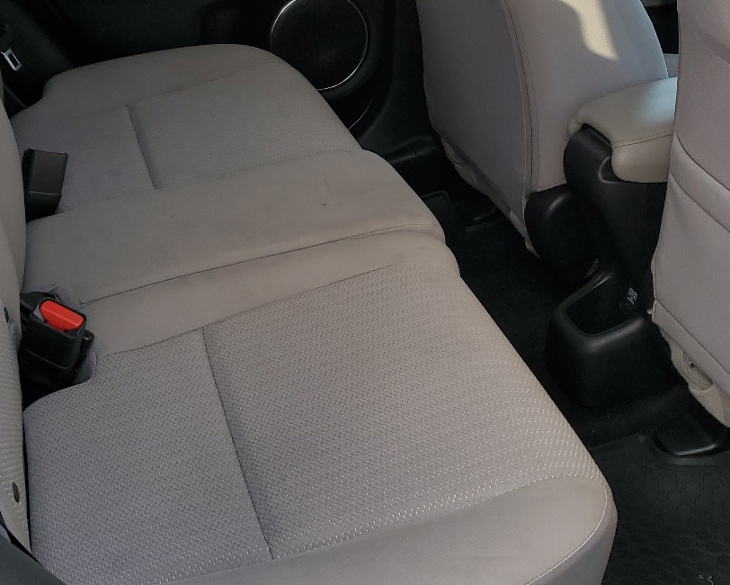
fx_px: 1081
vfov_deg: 29.9
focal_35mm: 50
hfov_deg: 37.3
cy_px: 166
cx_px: 358
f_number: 1.5
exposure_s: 1/208
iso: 50
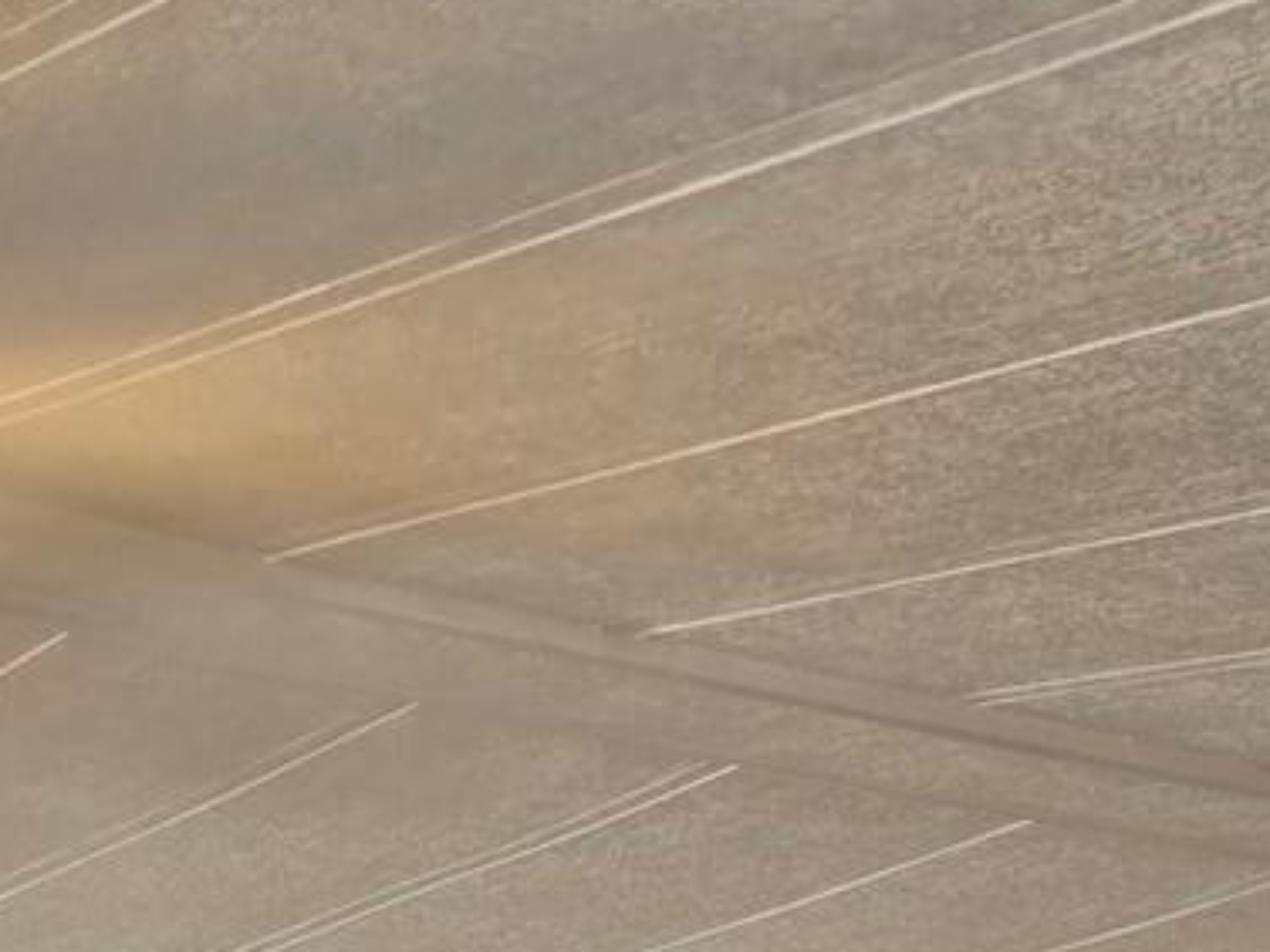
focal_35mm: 98
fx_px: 3595
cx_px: -932
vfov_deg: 13.0
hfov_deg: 17.0
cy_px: 1921
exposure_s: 1/120
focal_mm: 5.4
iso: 80
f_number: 1.8
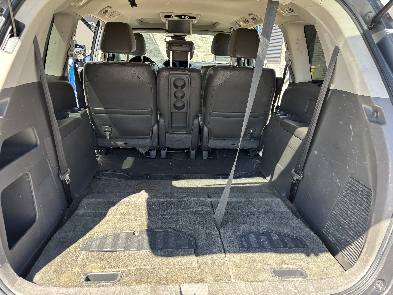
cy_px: 148
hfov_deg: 67.3
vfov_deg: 53.1
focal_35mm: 26
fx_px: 295
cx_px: 196
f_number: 1.6
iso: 40
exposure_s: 1/202
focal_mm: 5.96
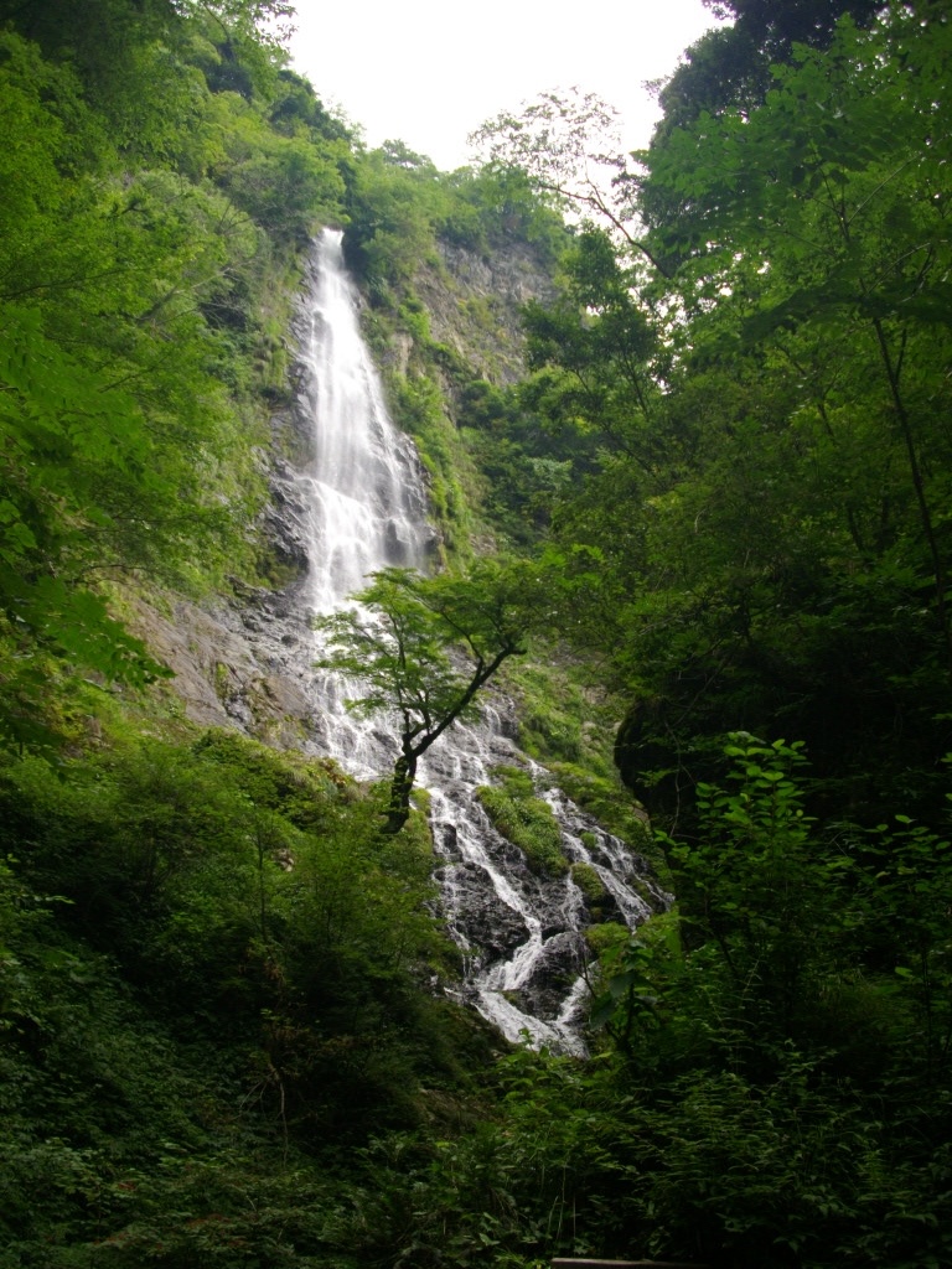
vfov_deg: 50.1
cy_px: 634
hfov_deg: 38.7
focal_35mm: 37
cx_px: 476
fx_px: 1357
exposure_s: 1/200
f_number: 2.8
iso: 100
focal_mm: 6.2
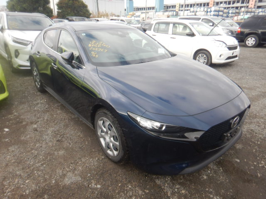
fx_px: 184
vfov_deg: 56.8
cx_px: 133
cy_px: 100
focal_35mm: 24
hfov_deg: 71.6
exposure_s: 1/125
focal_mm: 4.3
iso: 125
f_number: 2.8
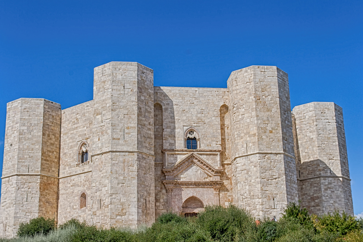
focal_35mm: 57
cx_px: 182
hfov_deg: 35.1
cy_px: 121
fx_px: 575
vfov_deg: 23.8
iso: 100
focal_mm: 38
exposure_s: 1/320
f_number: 9
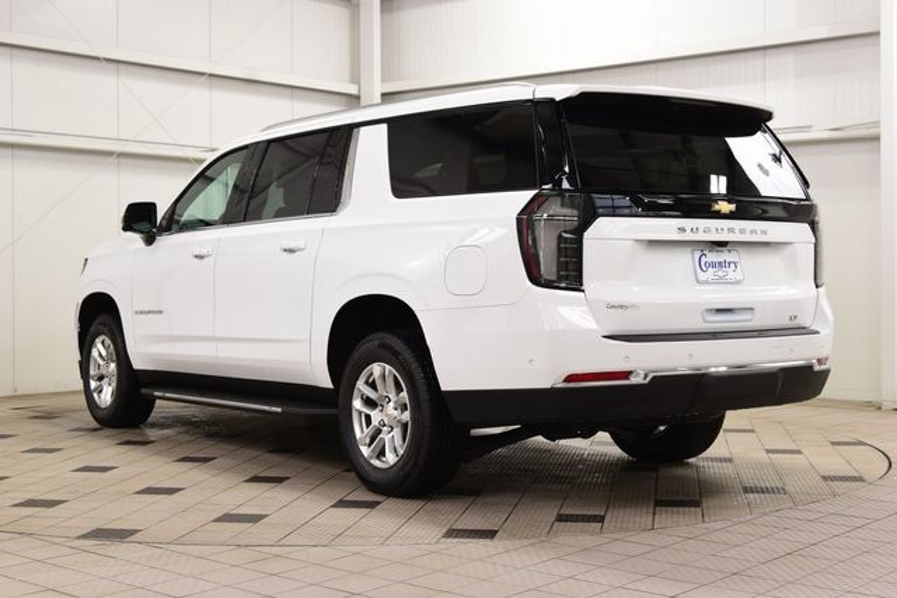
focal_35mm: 52
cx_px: 448
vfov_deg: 25.8
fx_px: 1308
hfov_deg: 37.8
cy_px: 299
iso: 720
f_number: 7.1
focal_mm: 35
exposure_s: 1/30
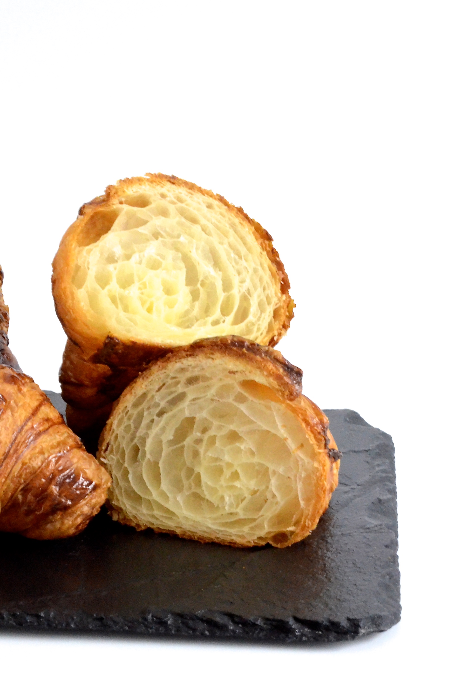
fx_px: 2964
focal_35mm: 154
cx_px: -60
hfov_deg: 8.8
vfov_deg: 13.3
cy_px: 362
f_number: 25
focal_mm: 60
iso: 3200
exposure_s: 1/50
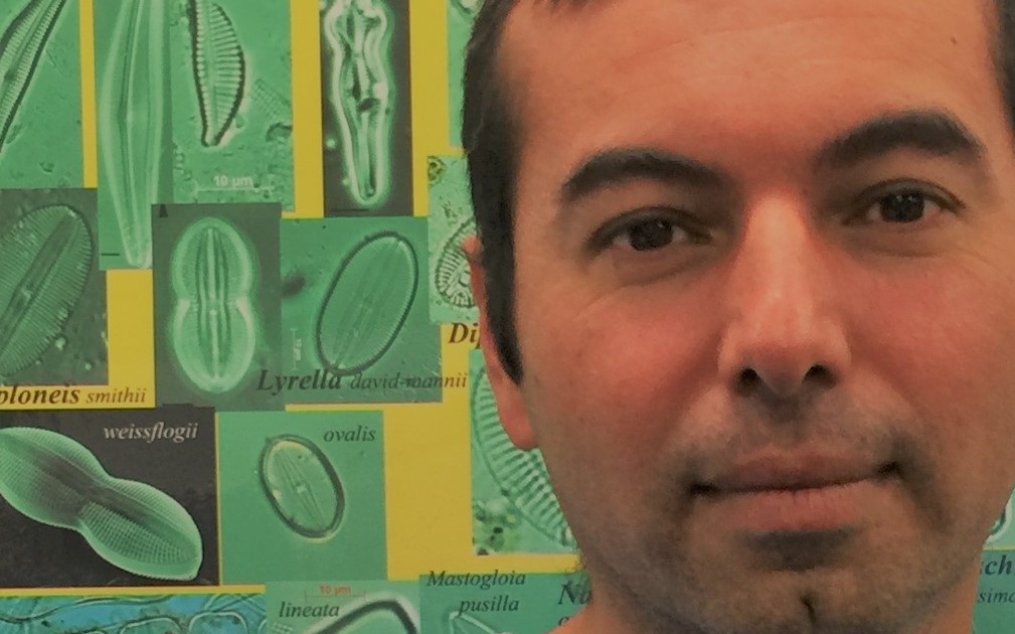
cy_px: 363
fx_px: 1604
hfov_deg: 34.6
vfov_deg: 22.3
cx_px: 710
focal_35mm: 58
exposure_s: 1/17
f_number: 2.2
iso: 50
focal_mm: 4.15
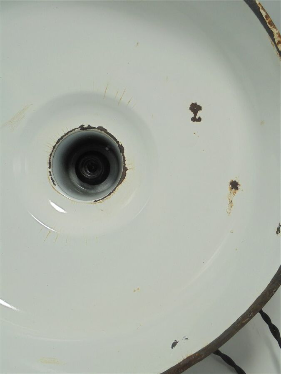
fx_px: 314
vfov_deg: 61.7
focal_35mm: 29
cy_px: 187
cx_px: 140
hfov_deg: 48.2
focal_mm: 5.3
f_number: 3.7
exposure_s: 1/125
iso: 100
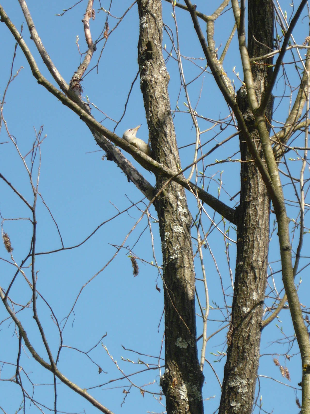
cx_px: 155
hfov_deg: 9.3
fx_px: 1910
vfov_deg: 12.3
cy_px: 207
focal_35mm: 160
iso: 100
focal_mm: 16.5
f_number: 5.1
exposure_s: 1/250
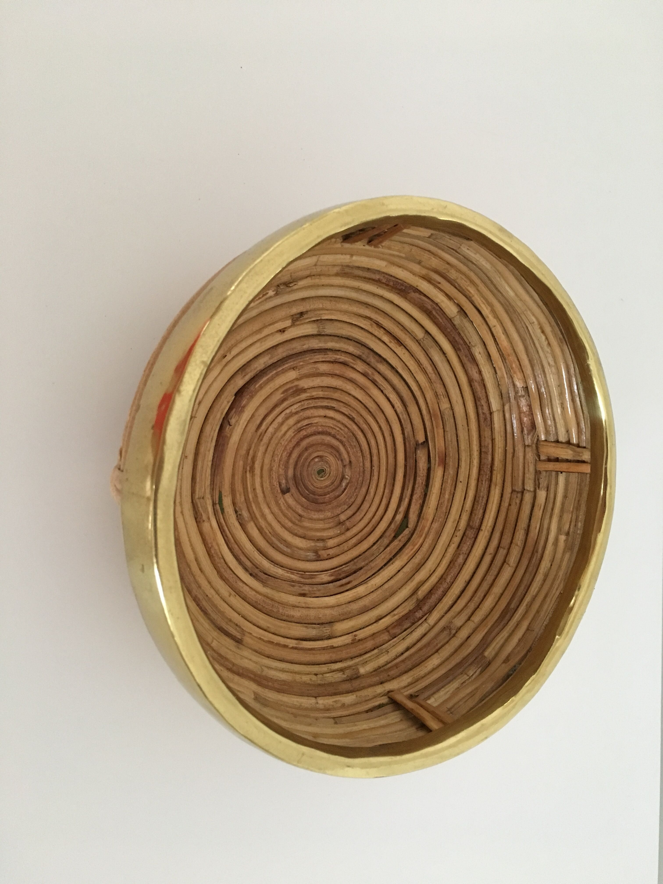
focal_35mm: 29
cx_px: 332
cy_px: 442
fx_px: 741
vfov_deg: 61.7
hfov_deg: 48.2
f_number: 2.2
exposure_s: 1/15
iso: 200
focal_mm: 4.15
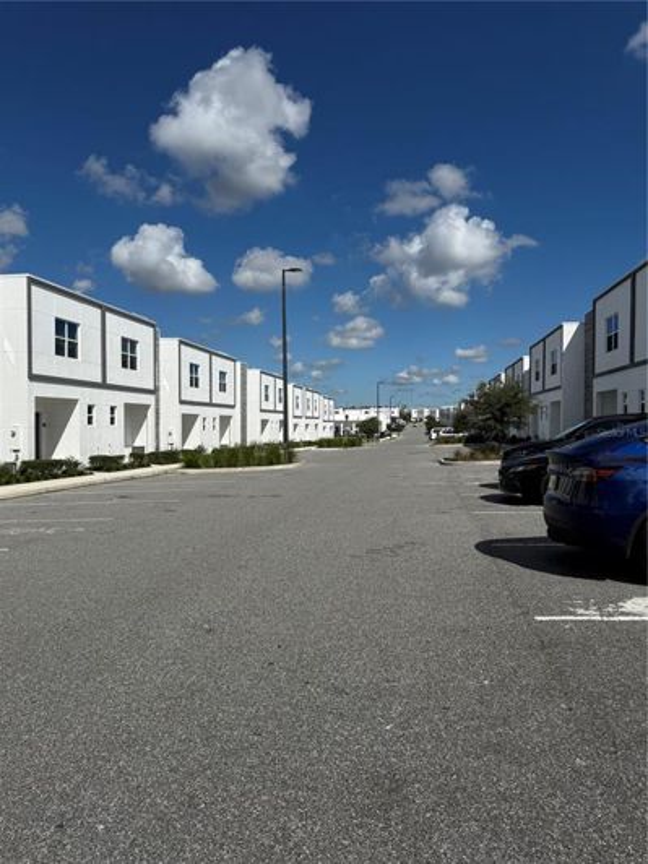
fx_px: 599
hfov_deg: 56.8
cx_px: 324
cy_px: 432
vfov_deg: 71.6
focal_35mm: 24
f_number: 1.78
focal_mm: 6.76
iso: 80
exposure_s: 1/11905
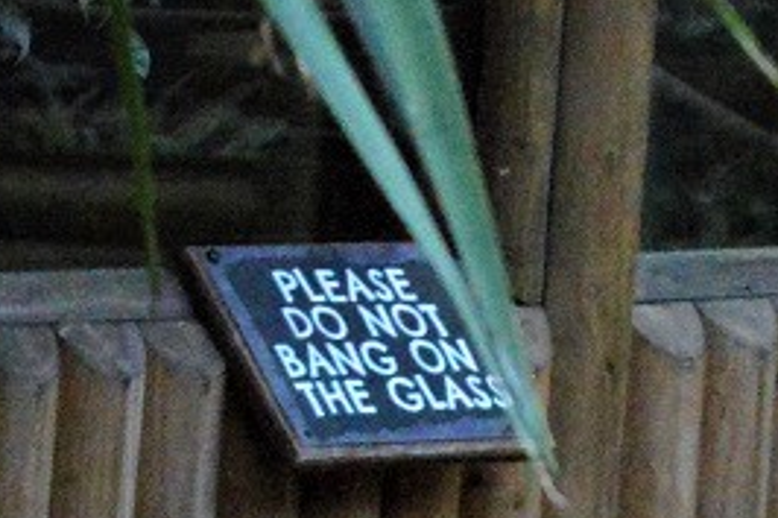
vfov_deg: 2.7
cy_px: 913
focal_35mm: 504
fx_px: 10886
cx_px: 178
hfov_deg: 4.1
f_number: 5.6
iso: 6400
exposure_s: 1/2000
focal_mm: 55
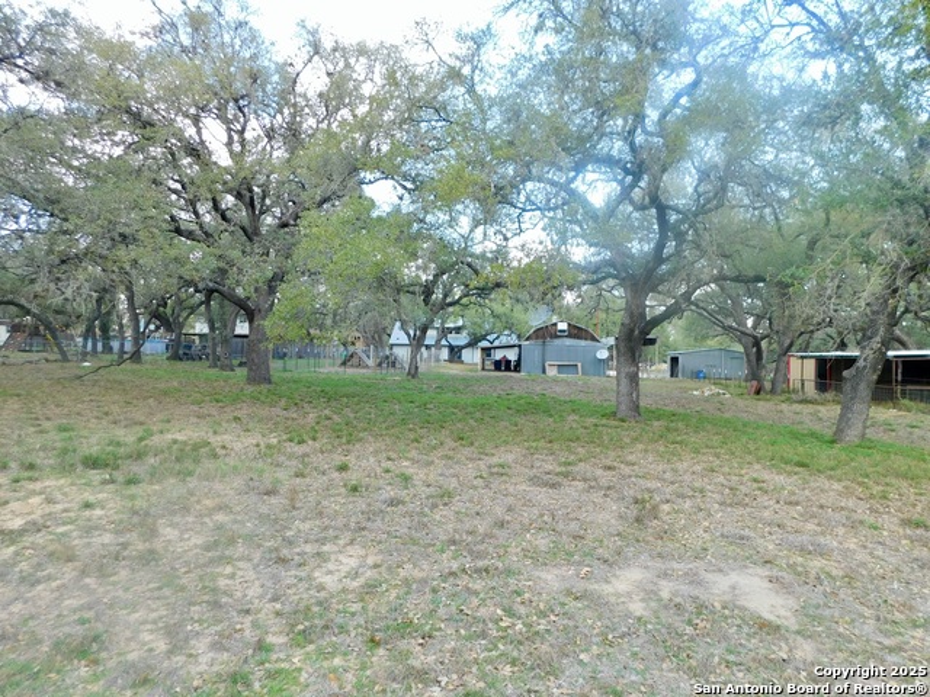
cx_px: 465
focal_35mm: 23
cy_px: 348
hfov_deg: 73.9
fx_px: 618
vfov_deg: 58.9
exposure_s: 1/200
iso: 125
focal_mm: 4
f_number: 3
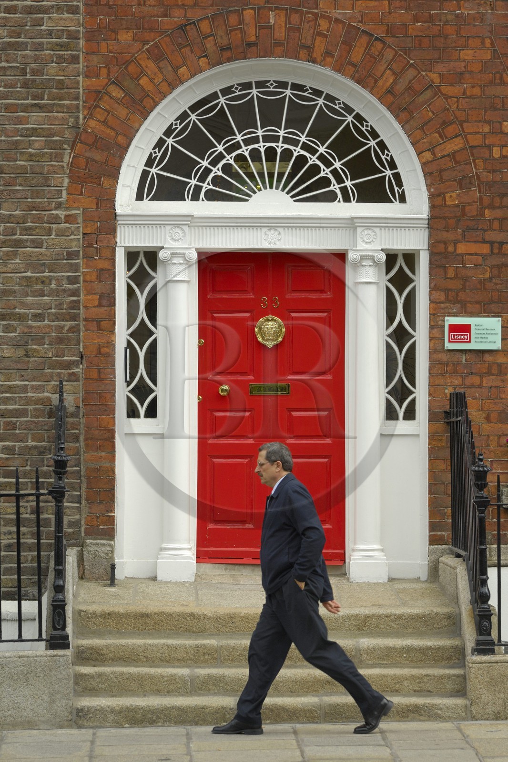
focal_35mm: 174
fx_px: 3684
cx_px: 254
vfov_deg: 11.8
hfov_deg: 7.9
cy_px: 381
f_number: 6
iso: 100
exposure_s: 1/250
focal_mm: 116
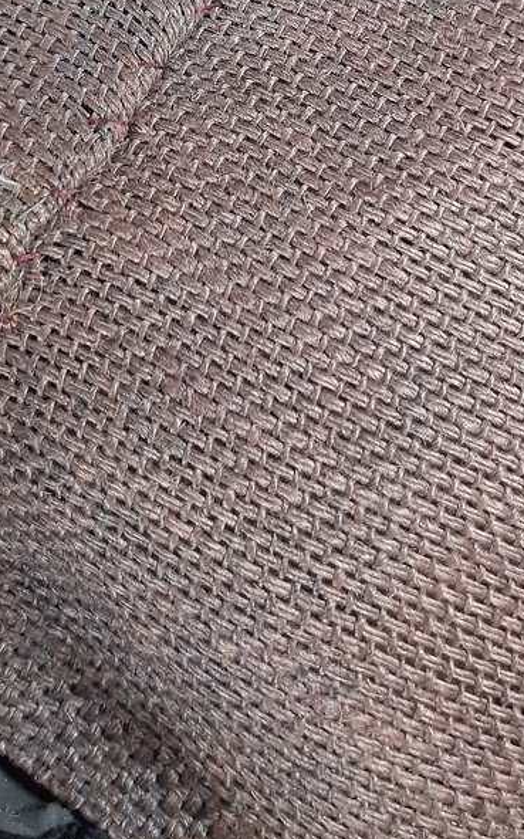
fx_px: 1280
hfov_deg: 23.1
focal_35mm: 56
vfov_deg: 34.3
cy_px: 87
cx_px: 271
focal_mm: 3.92
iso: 250
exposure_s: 1/33
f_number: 1.7
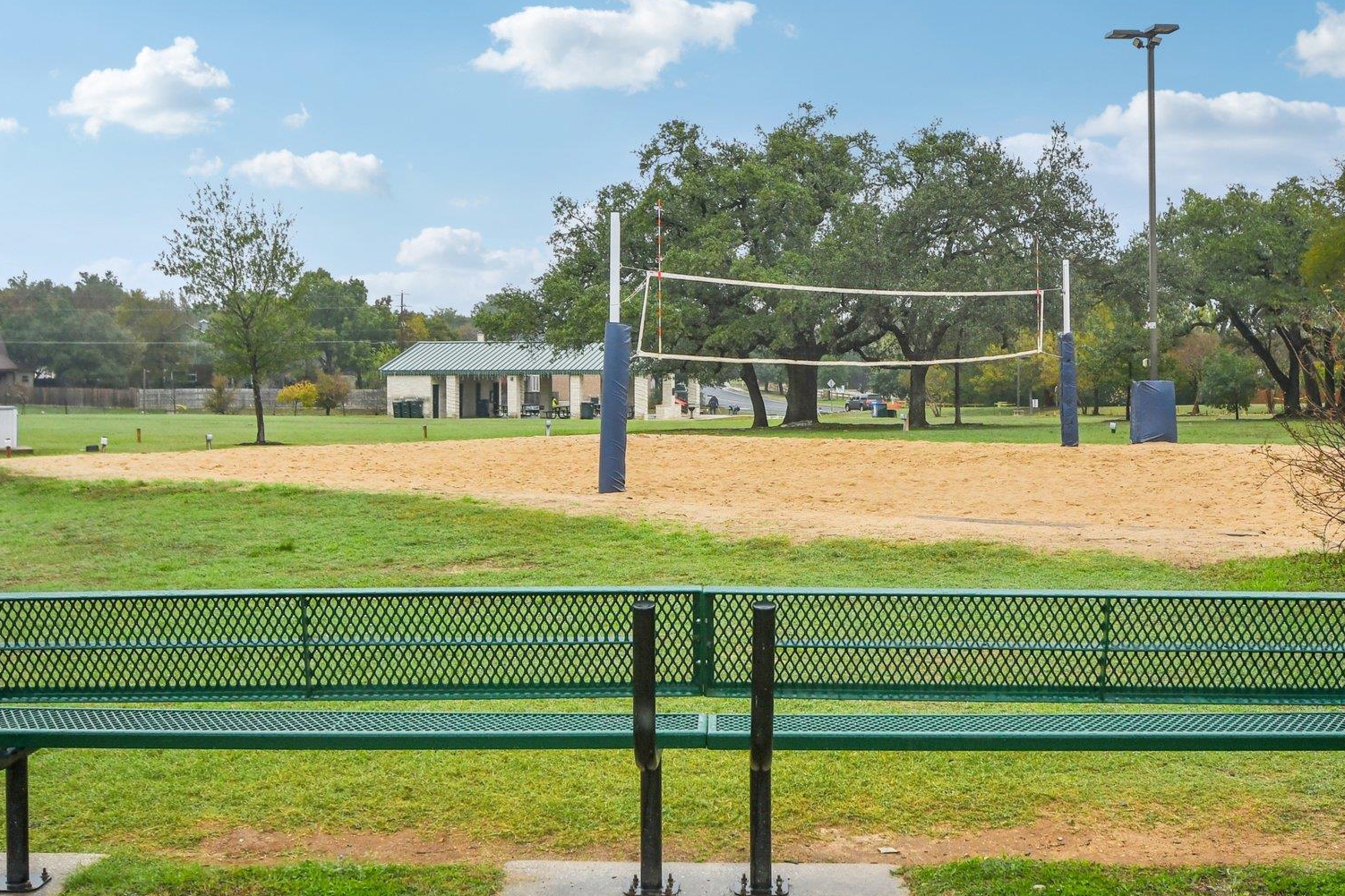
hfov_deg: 43.6
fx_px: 1681
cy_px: 305
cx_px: 707
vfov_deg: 29.7
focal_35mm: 45
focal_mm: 22
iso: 400
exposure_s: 1/500
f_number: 5
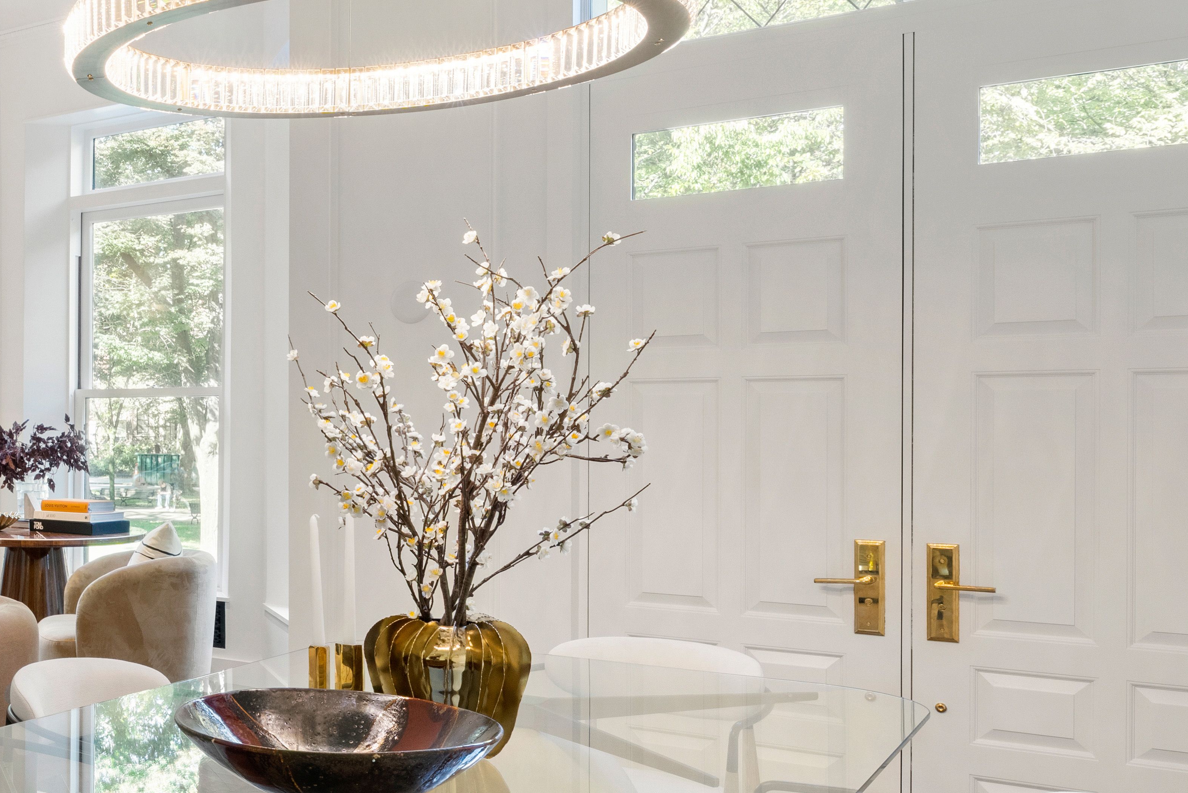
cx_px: -69
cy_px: 440
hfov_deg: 40.0
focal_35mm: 41
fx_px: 1353
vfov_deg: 32.6
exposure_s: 1/3
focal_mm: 15
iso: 640
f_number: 9
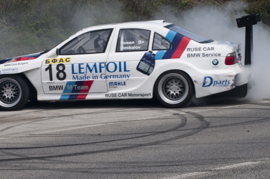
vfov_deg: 11.9
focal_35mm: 115
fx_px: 859
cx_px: 99
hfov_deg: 17.8
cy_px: 109
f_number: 22
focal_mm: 55
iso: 320
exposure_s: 1/160
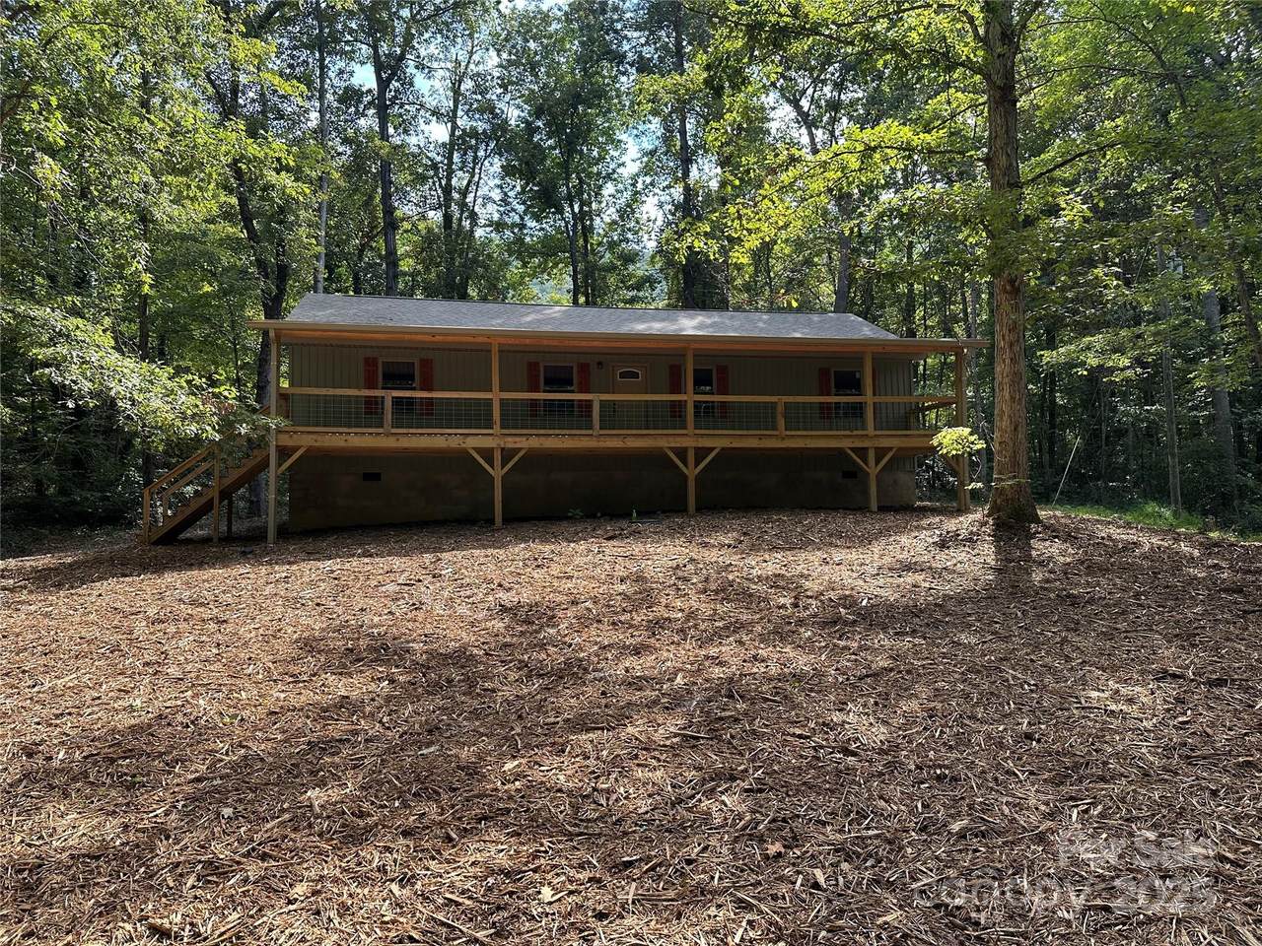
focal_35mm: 24
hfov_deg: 71.6
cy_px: 473
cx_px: 631
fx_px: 875
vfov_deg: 56.8
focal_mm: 6.86
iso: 80
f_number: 1.78
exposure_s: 1/822
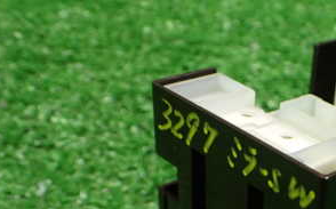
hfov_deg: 30.0
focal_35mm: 65
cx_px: 313
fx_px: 595
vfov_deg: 19.3
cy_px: 220
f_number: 2.3
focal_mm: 5.4
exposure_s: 1/50
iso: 800
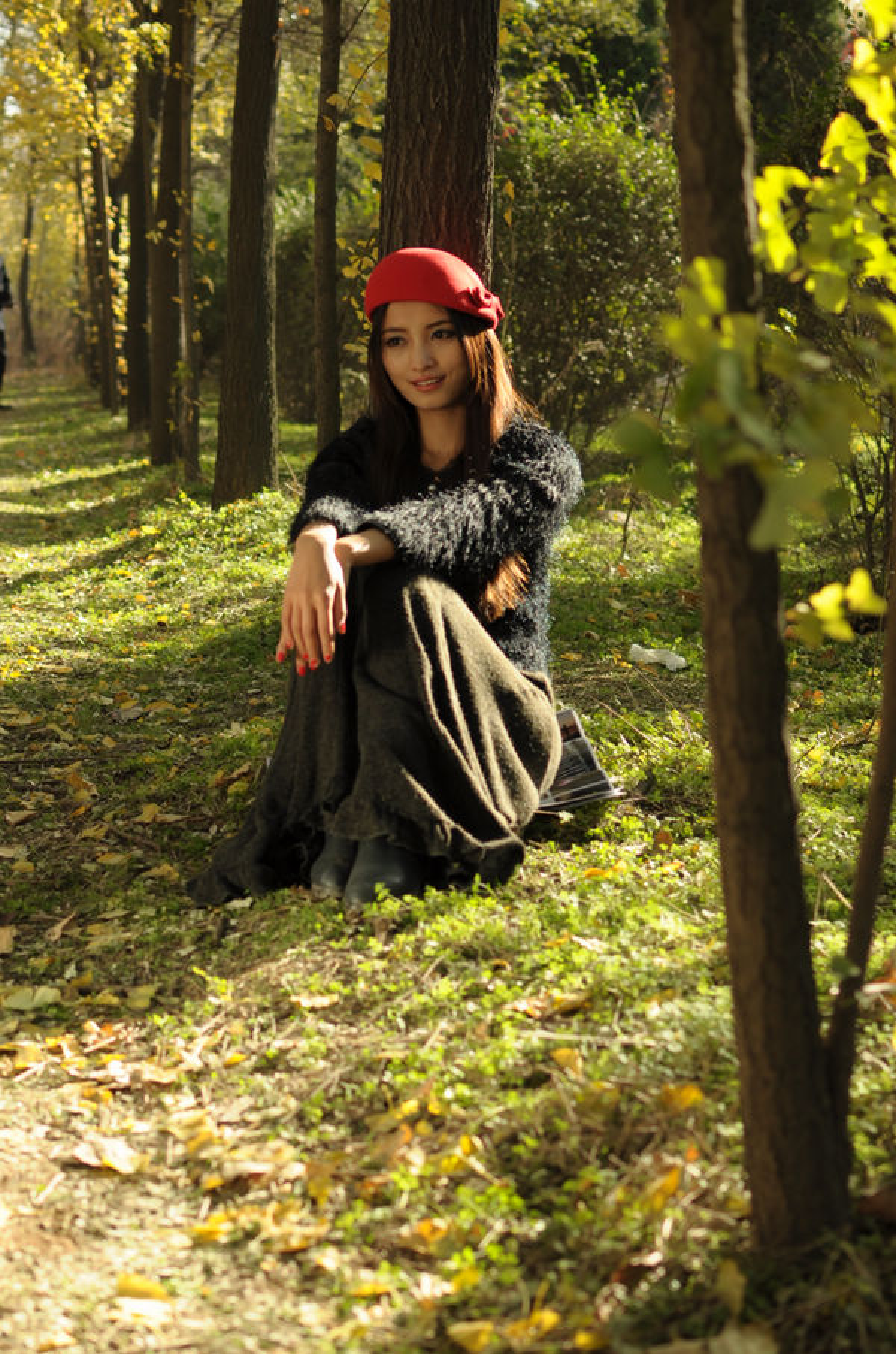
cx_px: 448
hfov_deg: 25.6
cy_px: 677
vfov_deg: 37.9
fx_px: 1969
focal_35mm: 52
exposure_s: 1/640
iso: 200
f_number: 2.8
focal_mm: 35
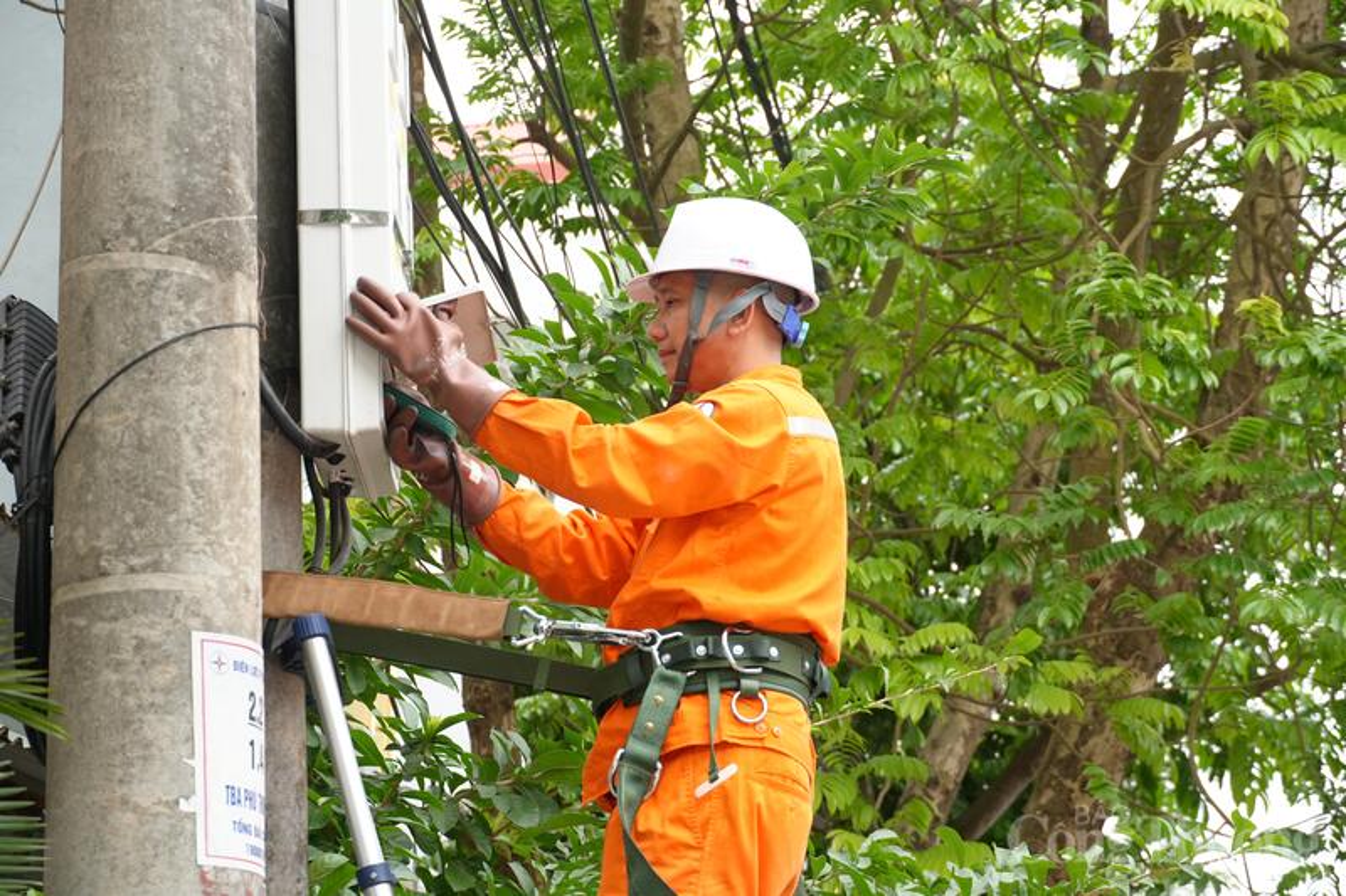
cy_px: 448
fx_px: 3532
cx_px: 673
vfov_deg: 14.5
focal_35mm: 94
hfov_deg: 21.6
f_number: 5.6
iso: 250
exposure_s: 1/160
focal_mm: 63
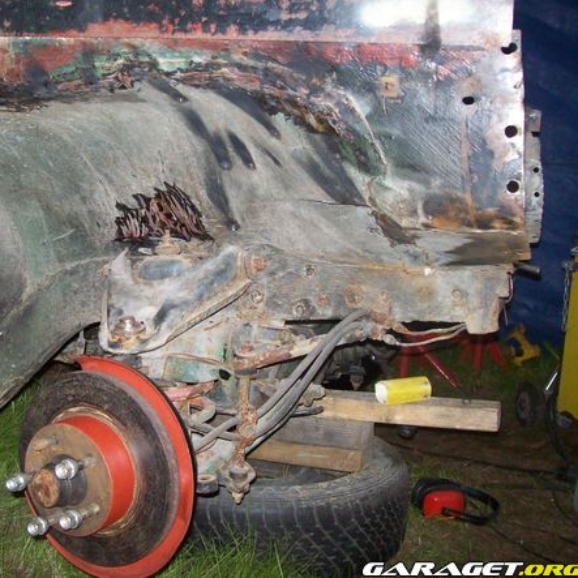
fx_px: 869
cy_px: 269
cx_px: 168
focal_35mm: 46
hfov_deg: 36.2
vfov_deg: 36.8
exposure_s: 1/64
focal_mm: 6
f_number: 2.7
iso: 200
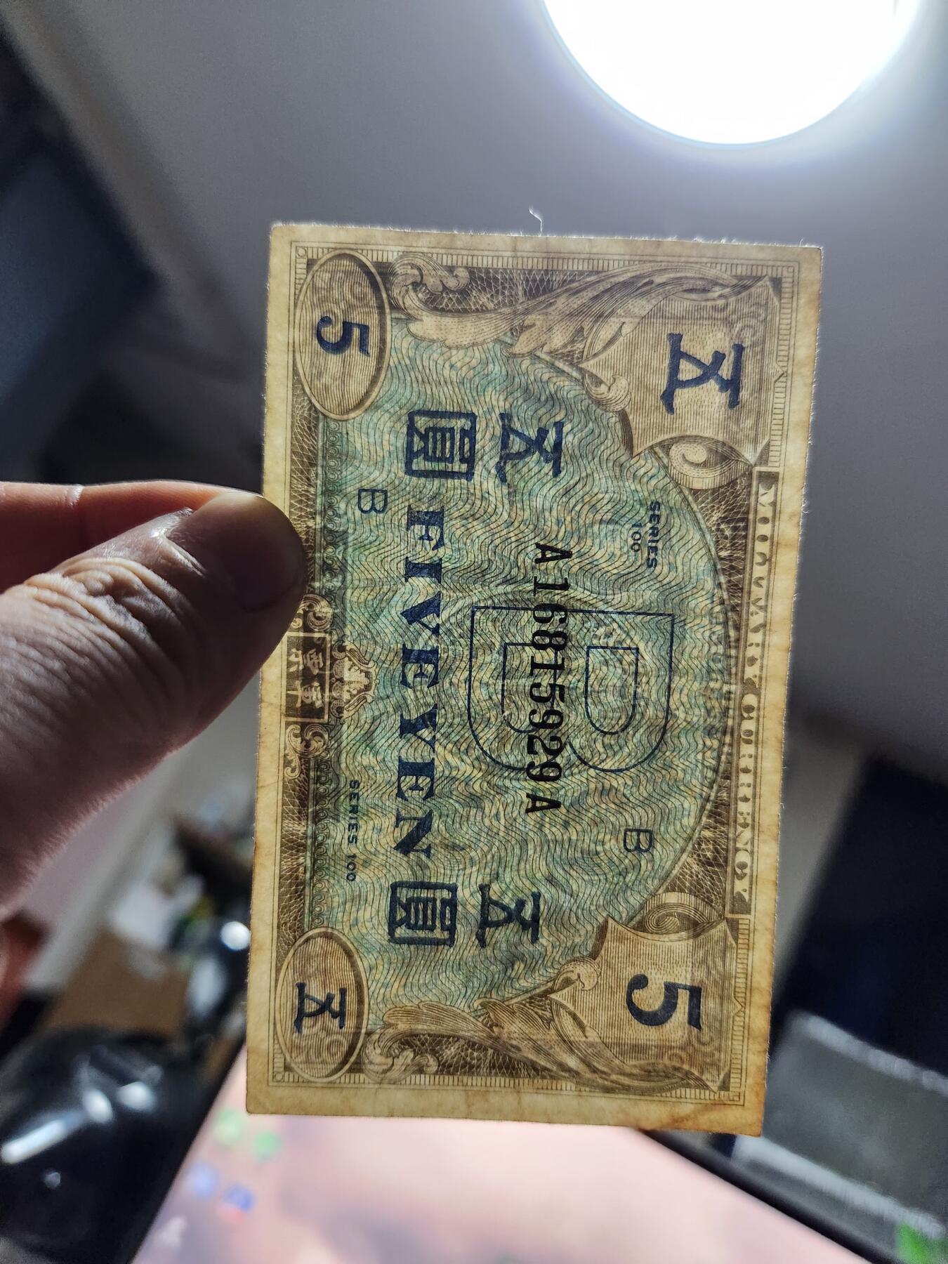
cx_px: 474
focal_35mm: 23
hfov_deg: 58.9
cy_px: 632
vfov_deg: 73.9
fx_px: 840
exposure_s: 1/100
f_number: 1.8
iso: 800
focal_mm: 5.4
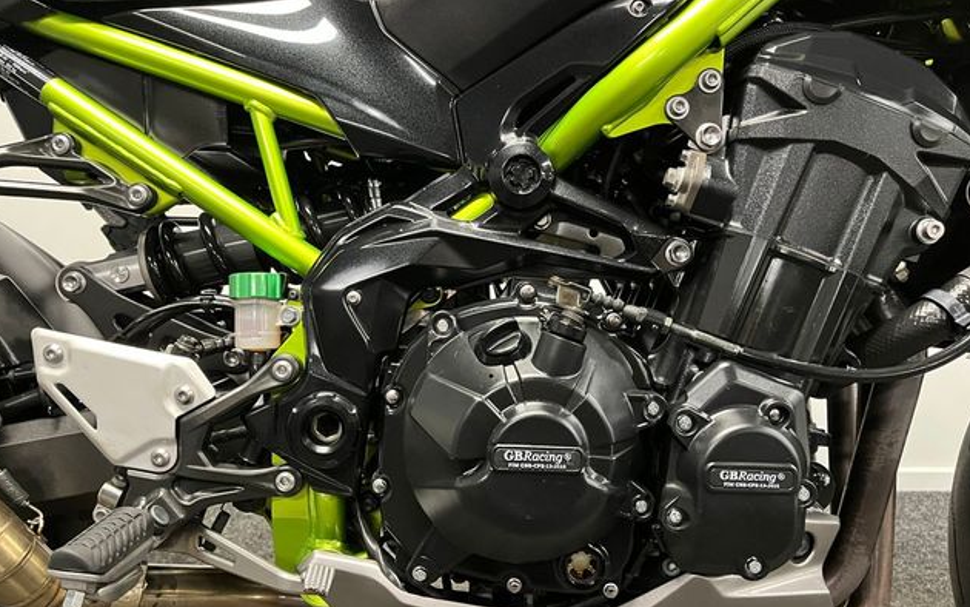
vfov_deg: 44.5
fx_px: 740
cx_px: 485
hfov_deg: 66.5
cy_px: 317
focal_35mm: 28
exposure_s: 1/33
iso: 500
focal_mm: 5.1
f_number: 1.6
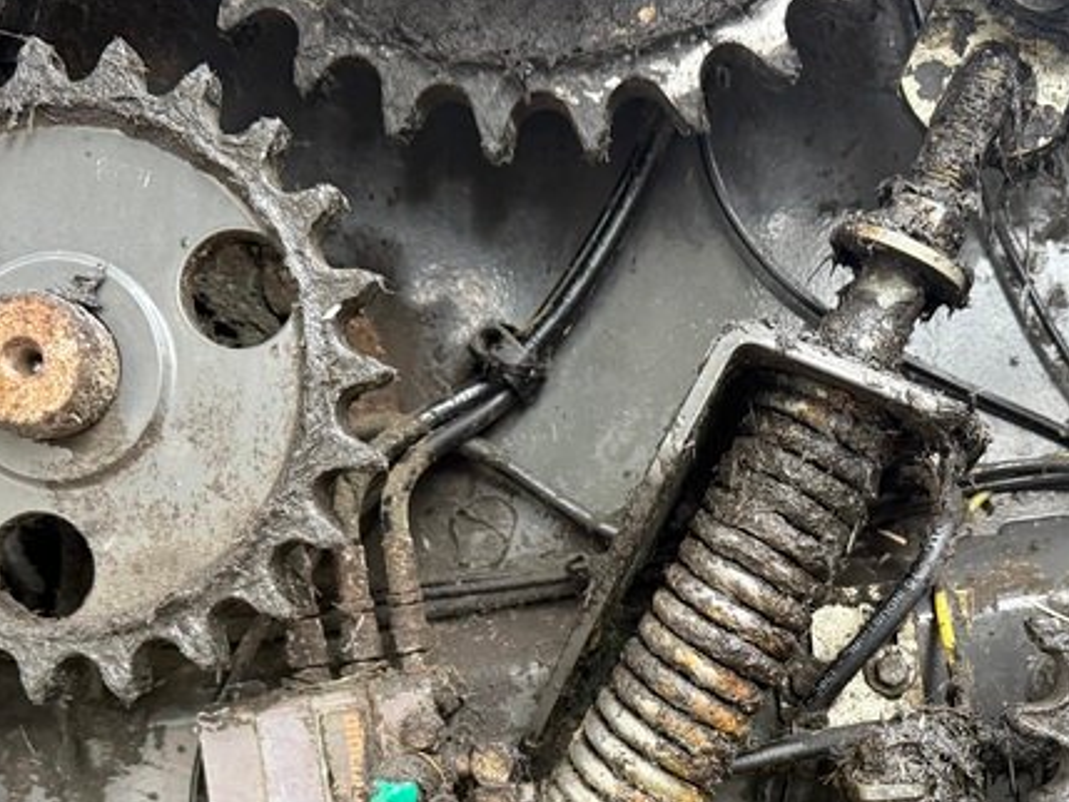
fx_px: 1297
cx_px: 633
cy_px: 609
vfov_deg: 33.6
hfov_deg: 44.6
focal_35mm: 42
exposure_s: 1/60
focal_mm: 6.76
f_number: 1.78
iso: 320
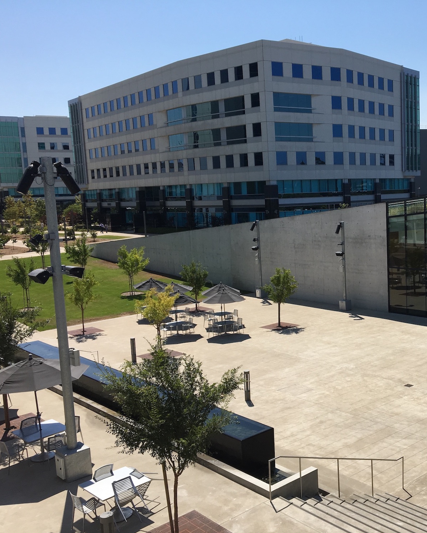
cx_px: 340
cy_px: 268
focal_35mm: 38
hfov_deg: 37.8
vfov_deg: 47.9
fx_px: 600
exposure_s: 1/1923
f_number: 2.2
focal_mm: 4.15
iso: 25
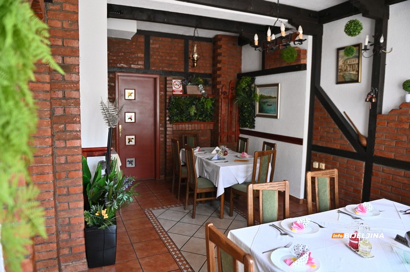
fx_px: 273
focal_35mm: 24
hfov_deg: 73.8
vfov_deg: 53.1
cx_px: 205
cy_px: 136
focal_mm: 24
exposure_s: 1/320
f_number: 2.8
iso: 640
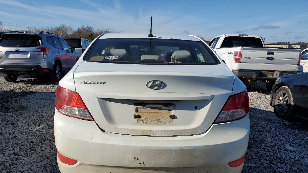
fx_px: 237
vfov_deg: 39.7
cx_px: 155
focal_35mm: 29
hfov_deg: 66.1
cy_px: 114
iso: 50
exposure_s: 1/10000
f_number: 1.5
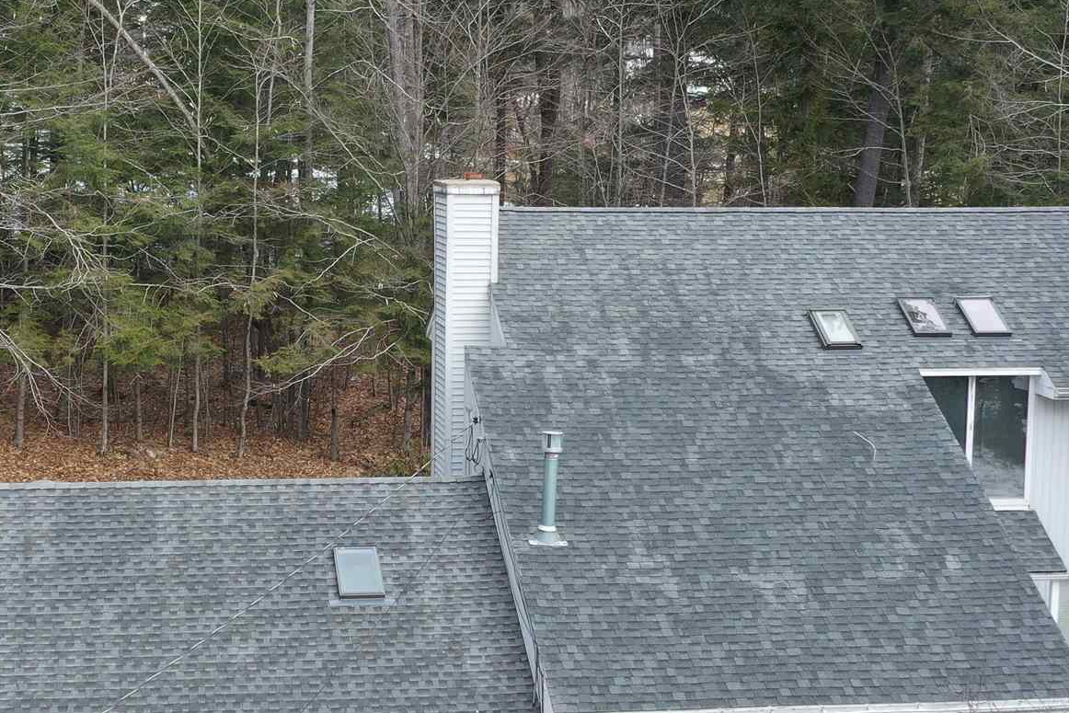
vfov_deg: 18.4
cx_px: 405
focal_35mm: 74
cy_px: 482
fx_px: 2198
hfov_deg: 27.3
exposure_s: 1/120
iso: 100
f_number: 4.5
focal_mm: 10.26
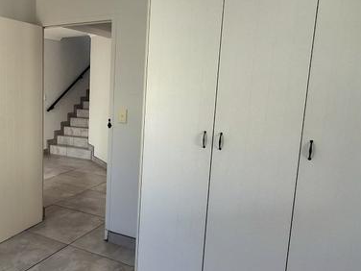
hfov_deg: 50.0
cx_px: 60
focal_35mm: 34
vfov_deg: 41.8
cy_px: 148
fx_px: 355
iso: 40
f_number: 2.2
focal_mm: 1.64
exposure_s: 1/100
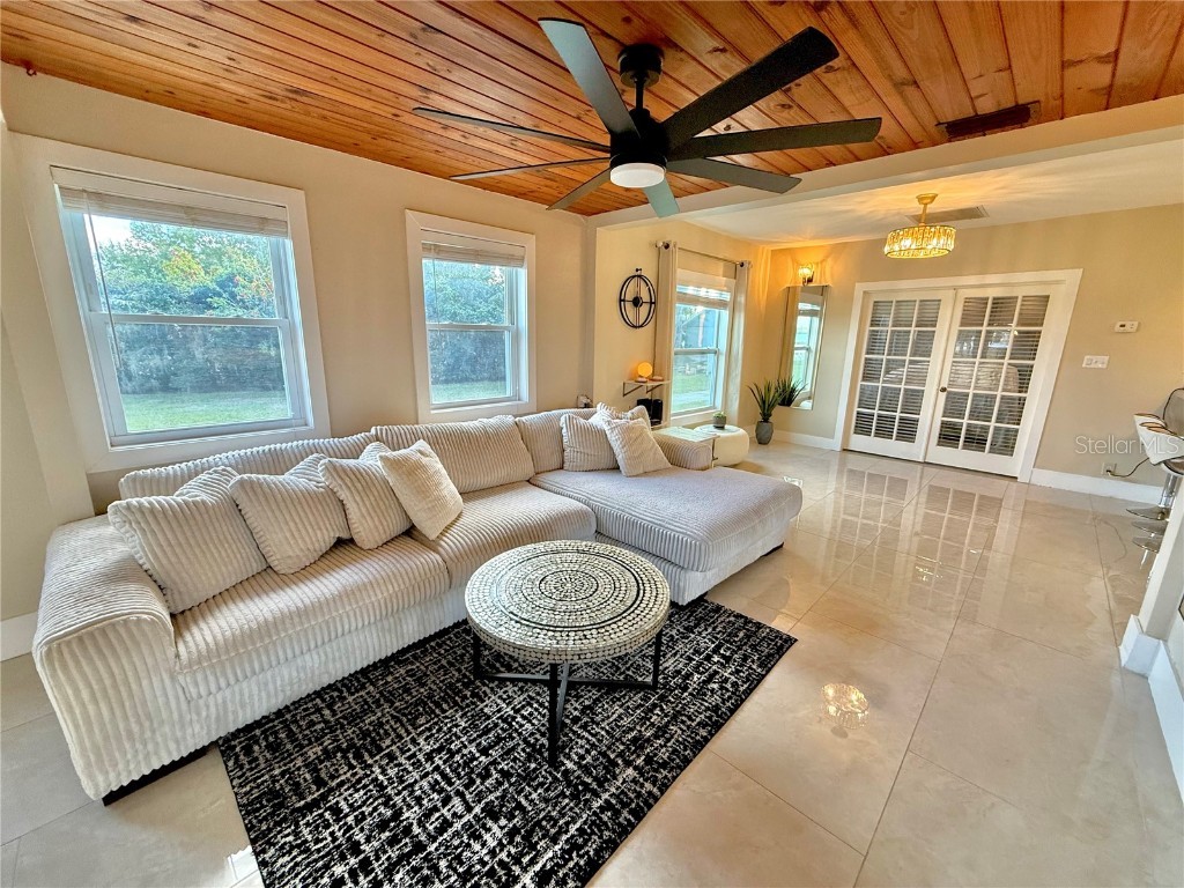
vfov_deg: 85.7
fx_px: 479
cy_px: 444
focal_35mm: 14
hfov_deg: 102.1
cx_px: 592
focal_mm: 2.22
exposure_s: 1/120
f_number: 2.2
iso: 200
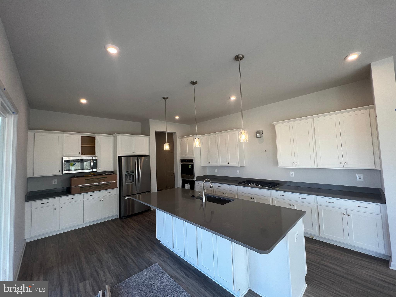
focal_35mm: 13
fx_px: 149
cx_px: 198
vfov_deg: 89.9
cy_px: 148
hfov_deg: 106.2
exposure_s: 1/120
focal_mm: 1.57
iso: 64
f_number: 1.8
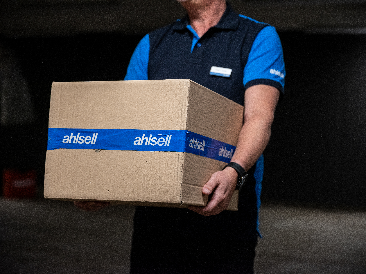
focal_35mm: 79
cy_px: 137
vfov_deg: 18.7
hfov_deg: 24.7
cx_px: 183
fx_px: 835
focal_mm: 100
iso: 2000
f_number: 4
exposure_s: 1/100
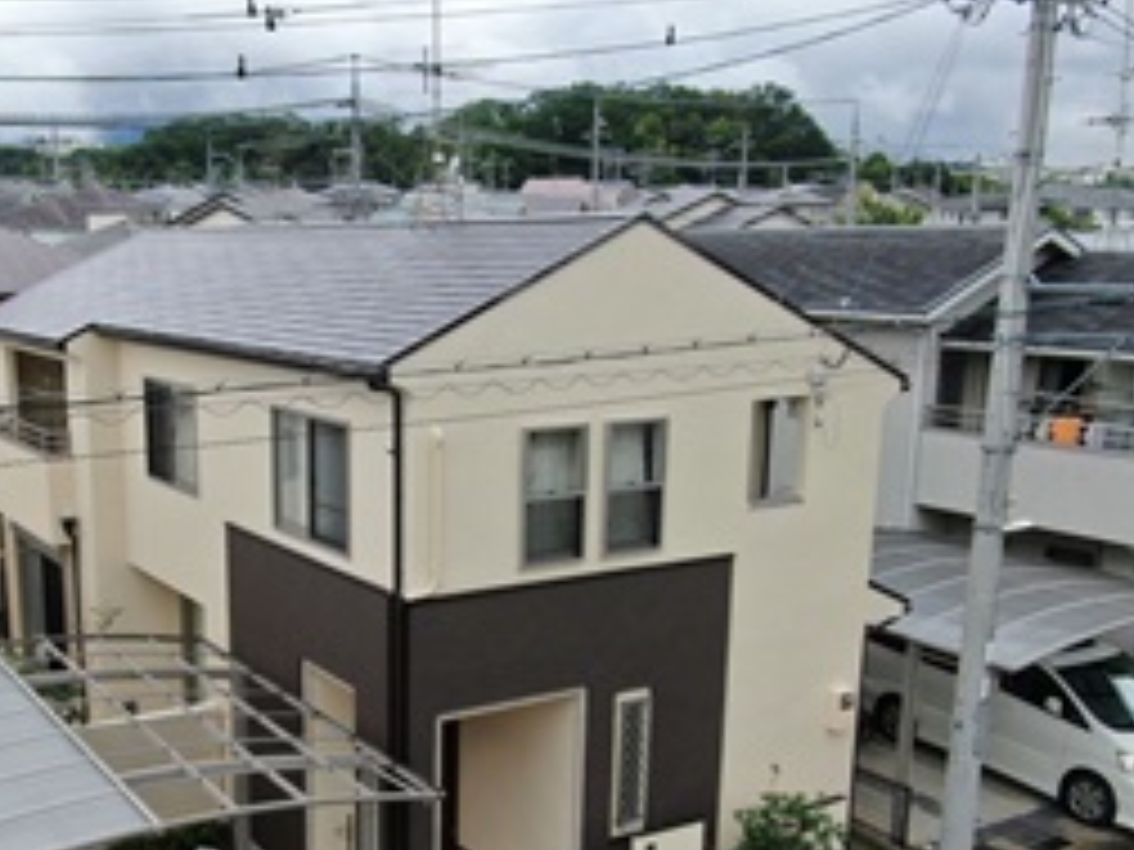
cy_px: 571
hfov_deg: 43.2
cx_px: 374
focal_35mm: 43
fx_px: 1409
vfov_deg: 33.3
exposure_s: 1/160
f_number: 3.1
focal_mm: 5.33
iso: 100
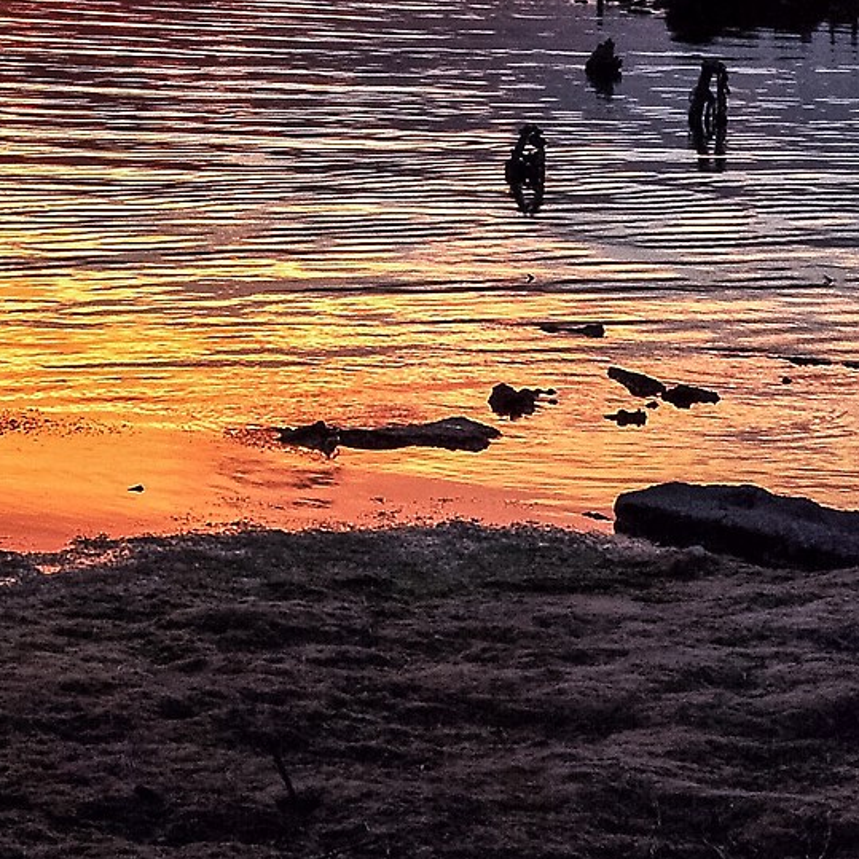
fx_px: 3818
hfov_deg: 12.5
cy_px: -285
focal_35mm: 136
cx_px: -153
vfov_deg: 12.4
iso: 200
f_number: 11
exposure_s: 1/160
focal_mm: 24
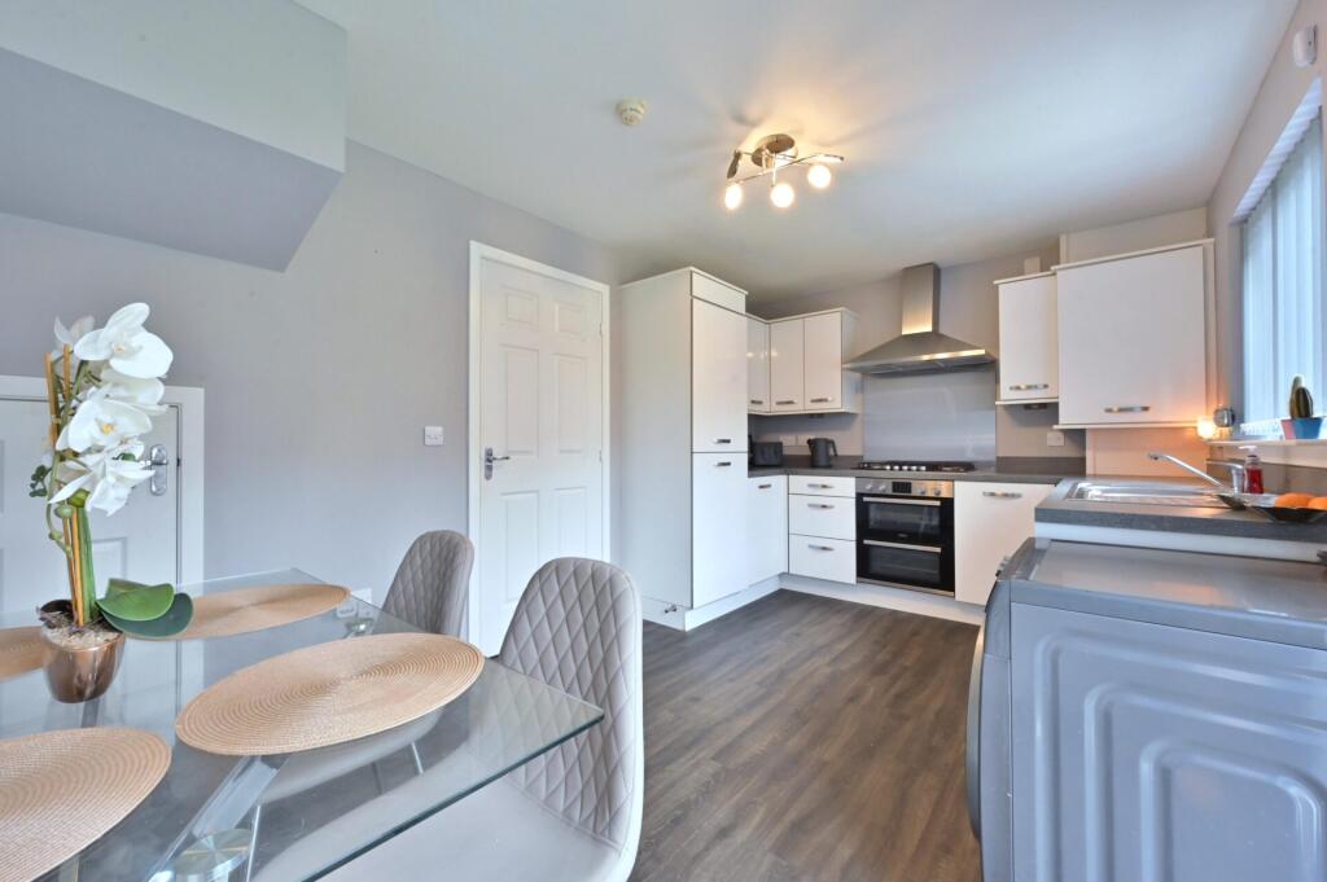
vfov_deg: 81.1
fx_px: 516
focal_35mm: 14
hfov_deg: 104.3
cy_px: 441
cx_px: 664
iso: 2500
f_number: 13
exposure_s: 1/50
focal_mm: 14
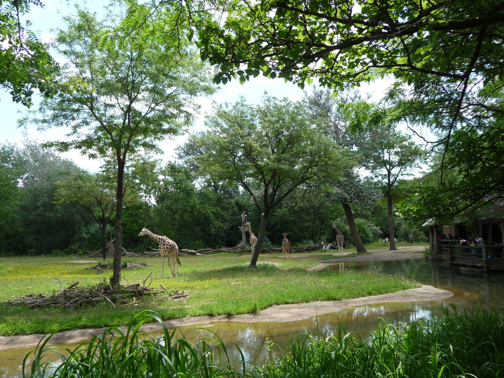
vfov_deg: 41.8
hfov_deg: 54.0
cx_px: 252
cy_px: 189
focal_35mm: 34
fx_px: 495
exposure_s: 1/400
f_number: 3.6
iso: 100
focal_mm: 5.6
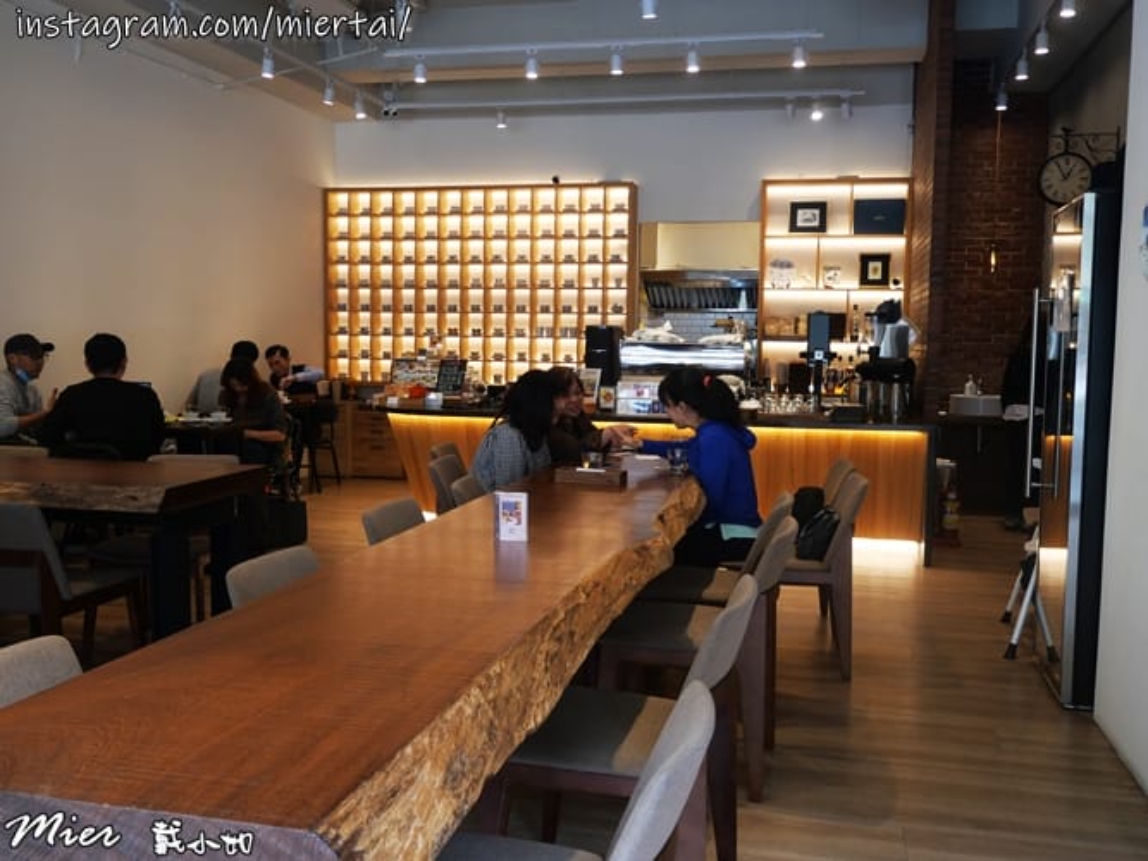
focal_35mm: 32
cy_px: 430
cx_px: 574
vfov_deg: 44.1
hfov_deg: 56.8
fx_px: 1061
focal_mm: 16
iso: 320
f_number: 3.9
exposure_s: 1/60
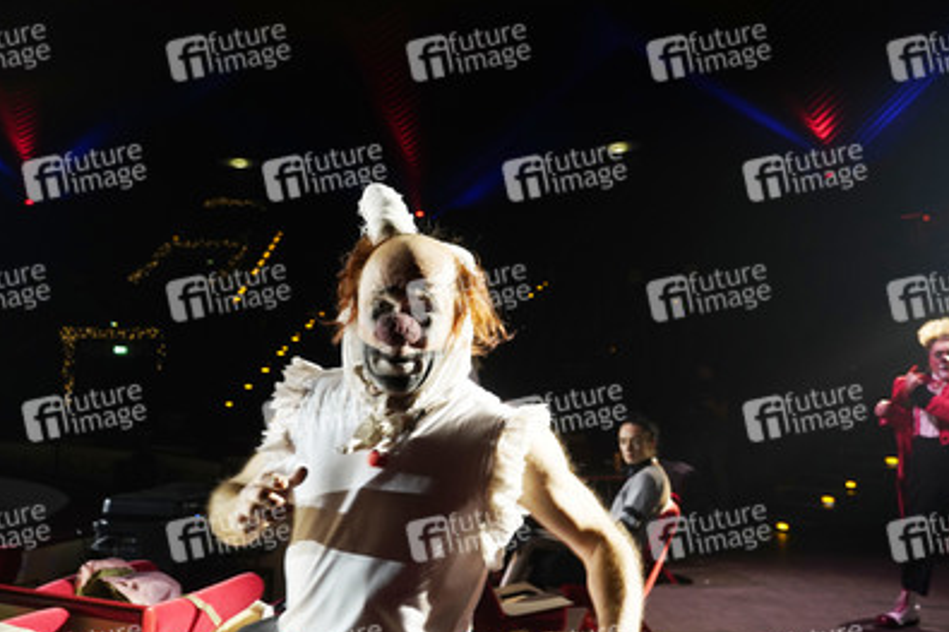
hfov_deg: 58.7
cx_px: 501
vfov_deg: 41.0
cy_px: 353
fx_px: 843
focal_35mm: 32
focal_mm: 28
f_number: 5
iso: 1600
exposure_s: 1/125
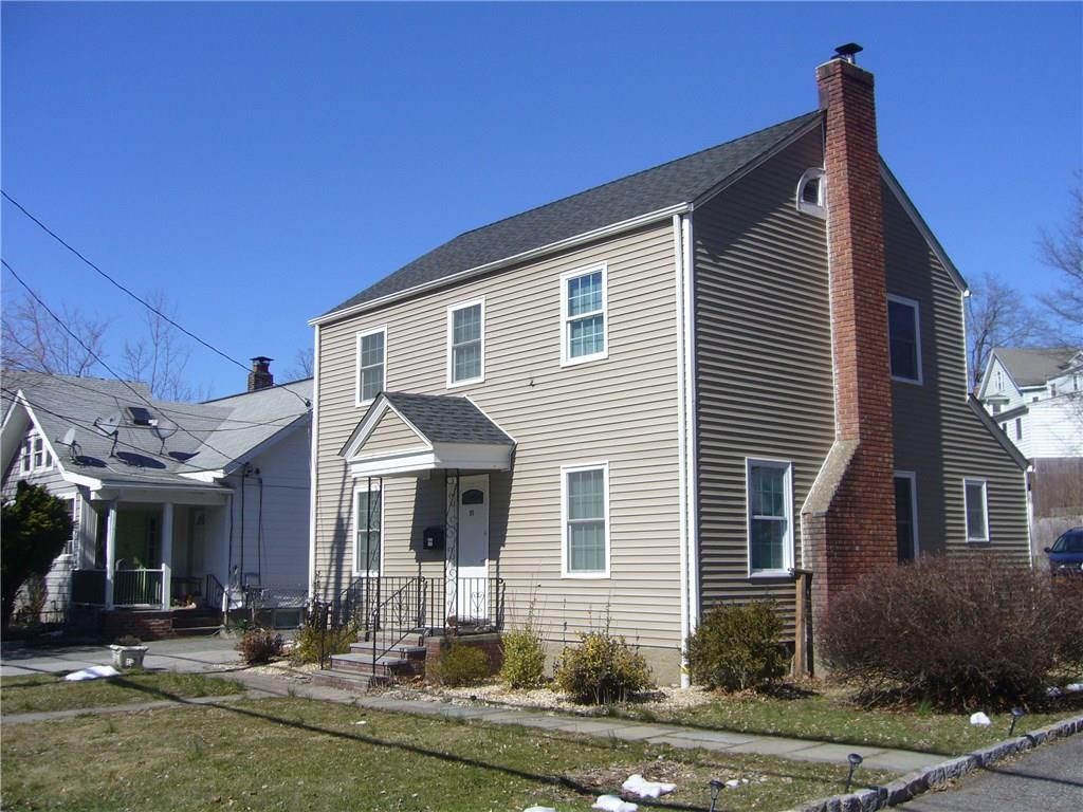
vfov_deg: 40.7
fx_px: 1095
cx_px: 542
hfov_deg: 52.6
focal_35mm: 35
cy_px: 406
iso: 80
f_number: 5.6
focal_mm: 5.8
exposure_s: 1/400
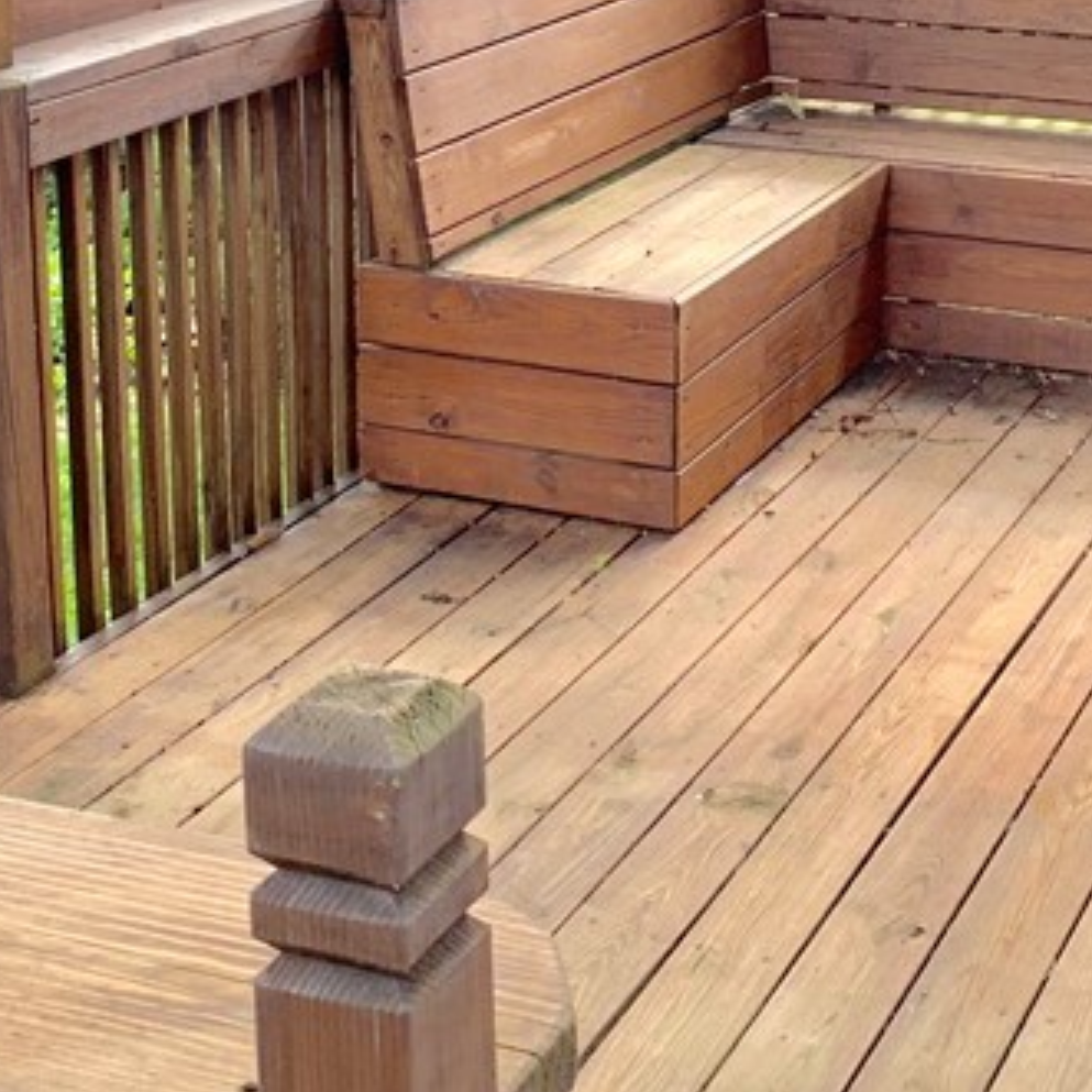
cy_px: -13
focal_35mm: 71
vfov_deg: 23.3
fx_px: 2534
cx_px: 742
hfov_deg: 24.2
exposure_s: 1/140
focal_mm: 4.25
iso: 25
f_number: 1.8
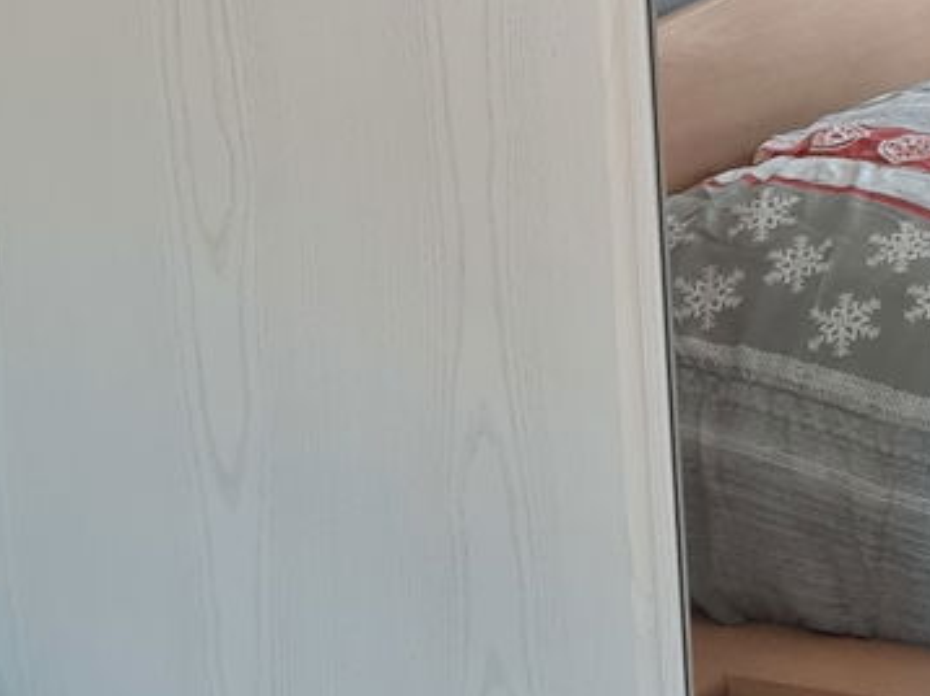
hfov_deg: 12.3
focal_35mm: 155
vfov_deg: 9.4
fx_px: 4161
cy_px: -227
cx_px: 1255
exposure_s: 1/120
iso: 125
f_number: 1.8
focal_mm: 5.4
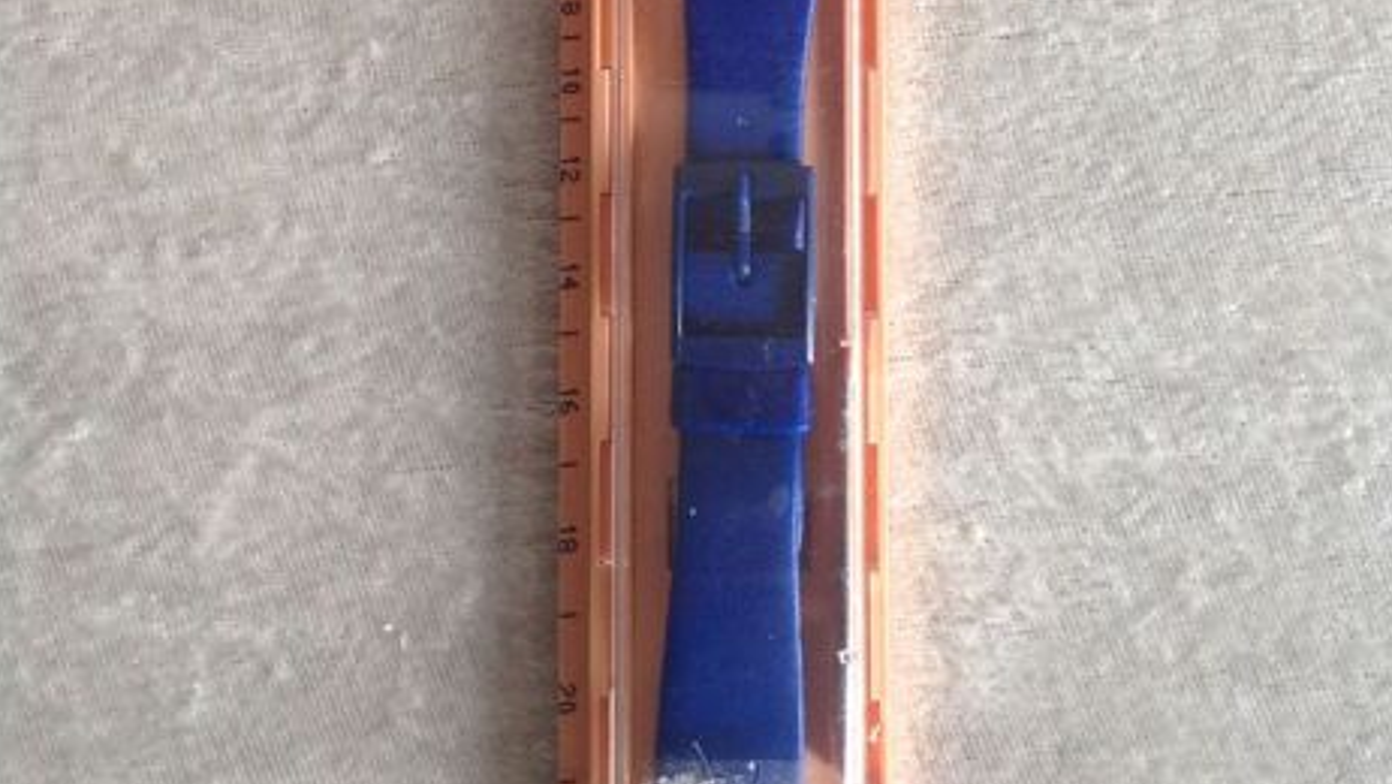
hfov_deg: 39.2
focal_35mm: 53
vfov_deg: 22.2
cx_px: 720
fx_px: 1956
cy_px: 113
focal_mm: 4.28
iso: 64
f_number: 2.4
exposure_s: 1/40
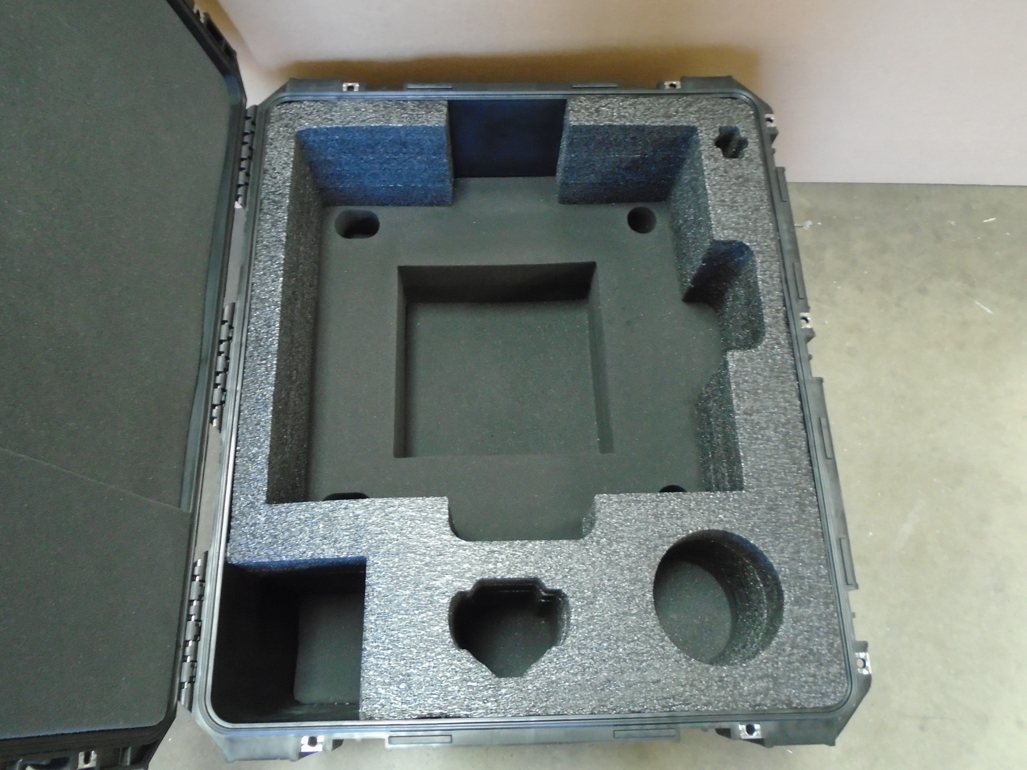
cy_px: 385
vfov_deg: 53.1
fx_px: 771
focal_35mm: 26
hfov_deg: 67.3
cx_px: 514
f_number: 3.2
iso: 400
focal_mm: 4.6
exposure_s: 1/15
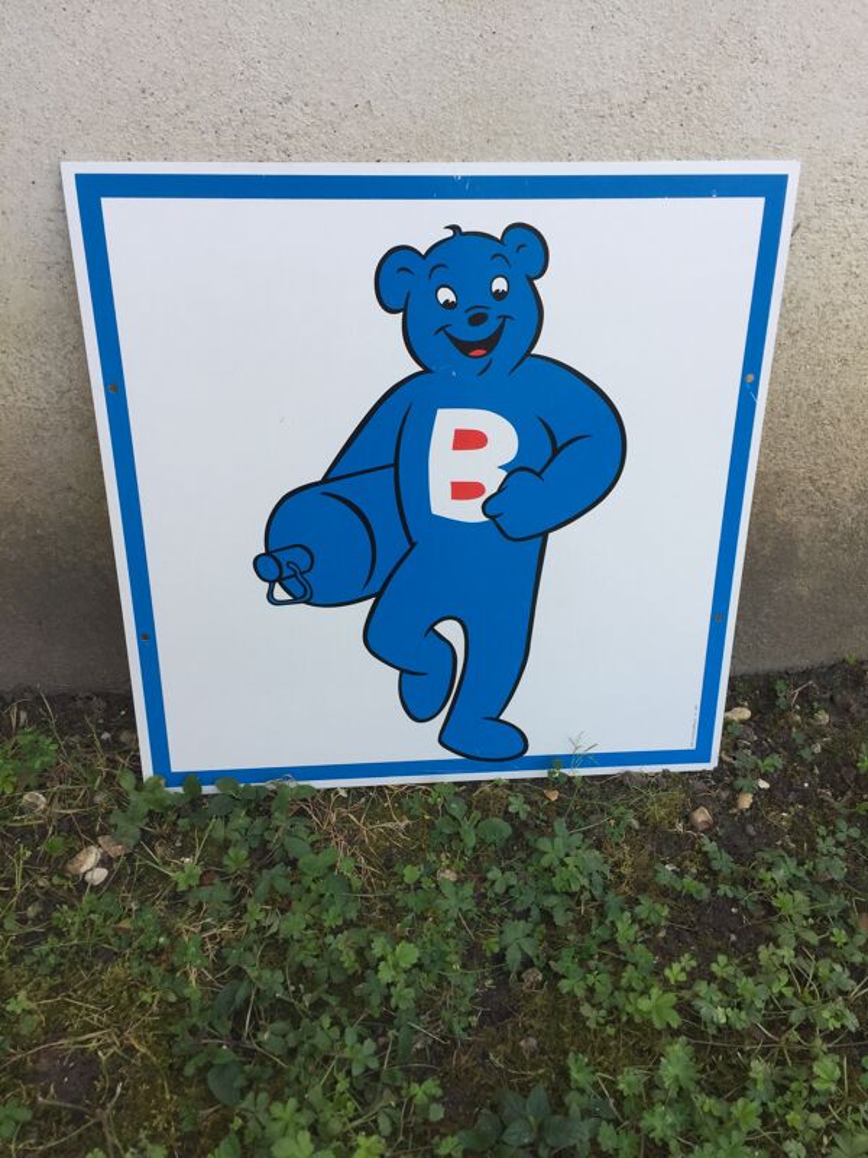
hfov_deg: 48.2
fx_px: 970
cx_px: 434
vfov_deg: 61.7
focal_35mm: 29
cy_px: 579
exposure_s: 1/344
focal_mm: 4.15
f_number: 2.2
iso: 32
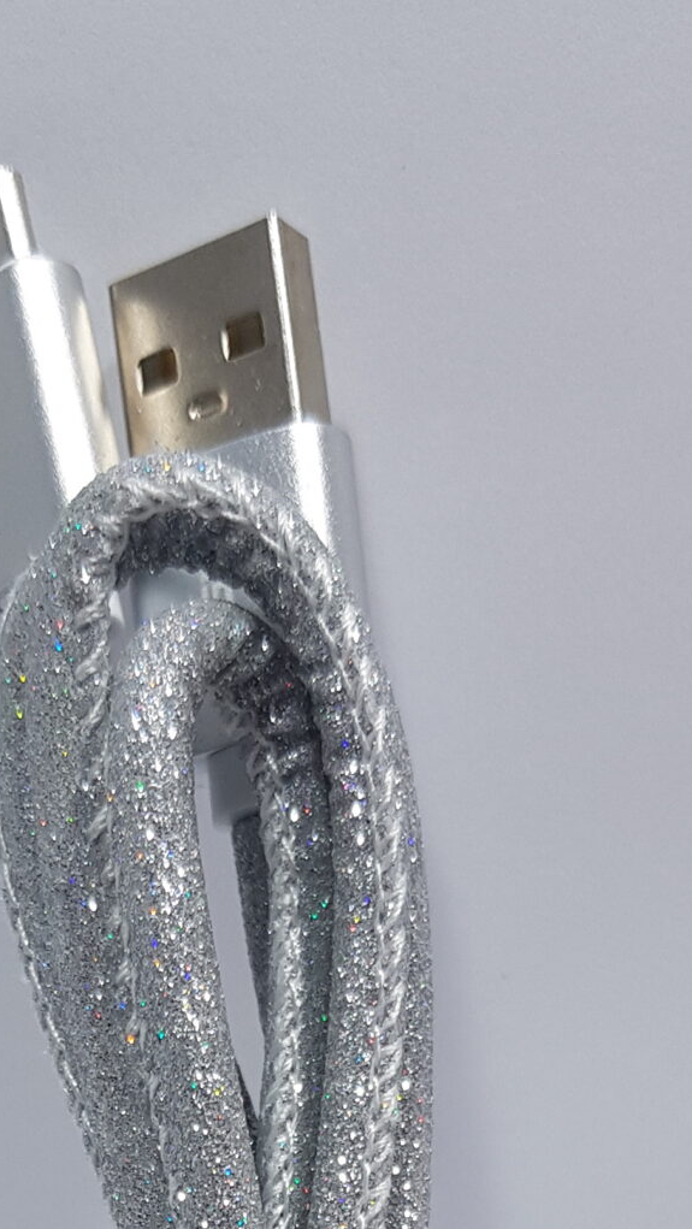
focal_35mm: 71
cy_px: 1502
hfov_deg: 17.0
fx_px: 2314
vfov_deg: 26.3
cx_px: 217
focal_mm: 4.3
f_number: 1.7
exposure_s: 1/345
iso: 40
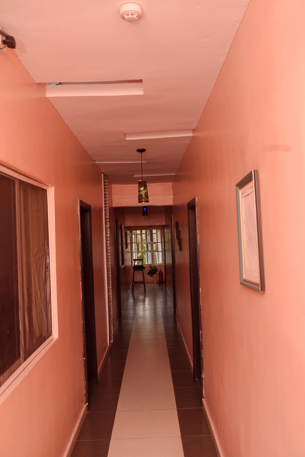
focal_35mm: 35
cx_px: 152
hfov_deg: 37.9
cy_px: 228
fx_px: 444
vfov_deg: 54.4
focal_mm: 35
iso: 200
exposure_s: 1/200
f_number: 4.5
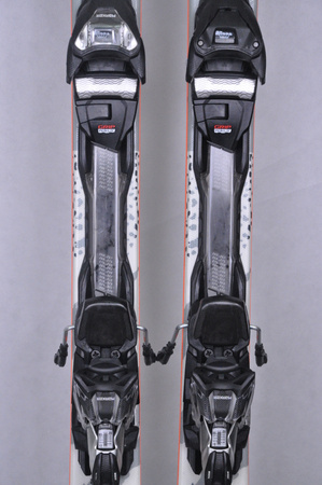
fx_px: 1513
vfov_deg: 18.2
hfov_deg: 12.2
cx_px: 161
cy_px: 242
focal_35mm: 112
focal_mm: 75
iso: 3200
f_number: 8
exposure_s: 1/125
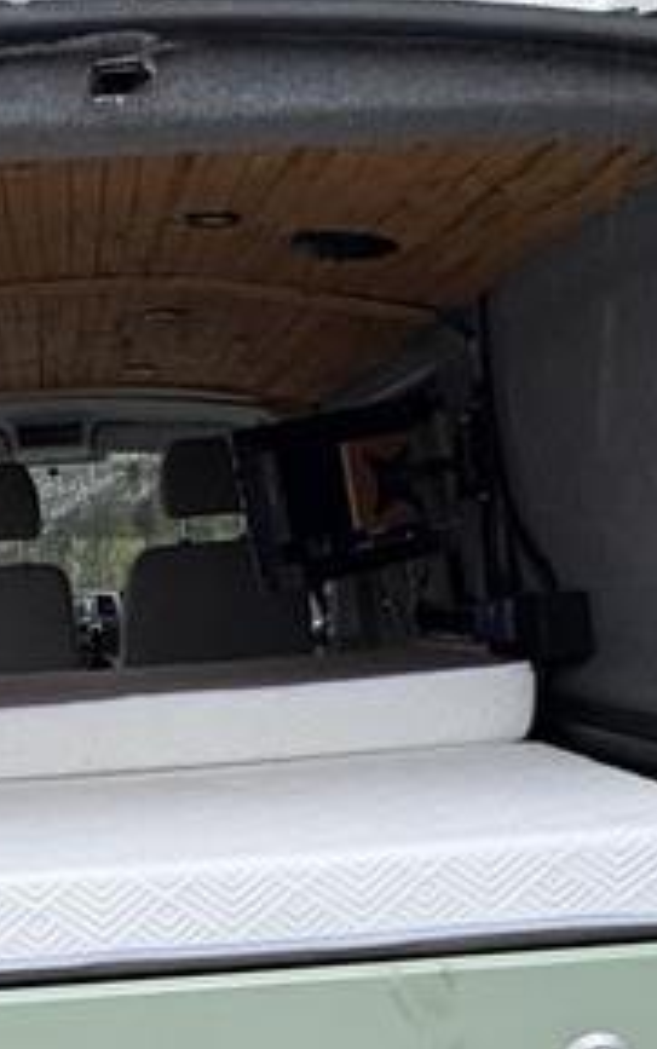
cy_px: 911
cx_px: 116
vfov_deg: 40.7
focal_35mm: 46
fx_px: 1316
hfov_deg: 27.4
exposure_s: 1/60
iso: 400
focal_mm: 2.22
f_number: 2.2
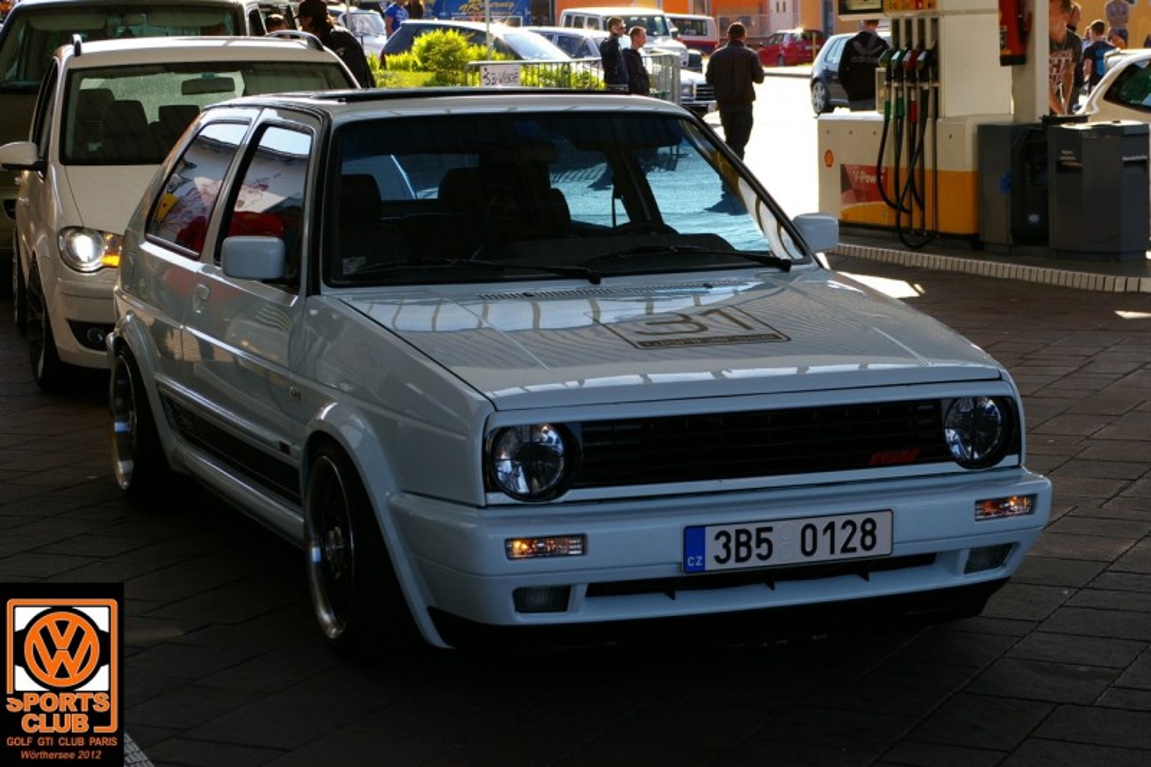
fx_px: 2637
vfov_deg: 16.5
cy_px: 384
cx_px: 576
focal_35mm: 82
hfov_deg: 24.6
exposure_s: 1/180
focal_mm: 55
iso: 200
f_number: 8
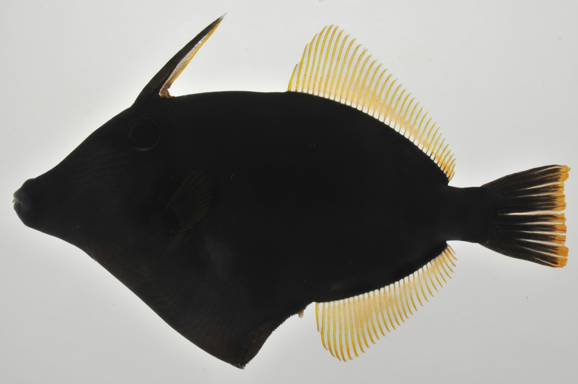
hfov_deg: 13.1
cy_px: 192
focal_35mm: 158
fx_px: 2526
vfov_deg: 8.7
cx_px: 289
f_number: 36
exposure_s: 1/60
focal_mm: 105
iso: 200
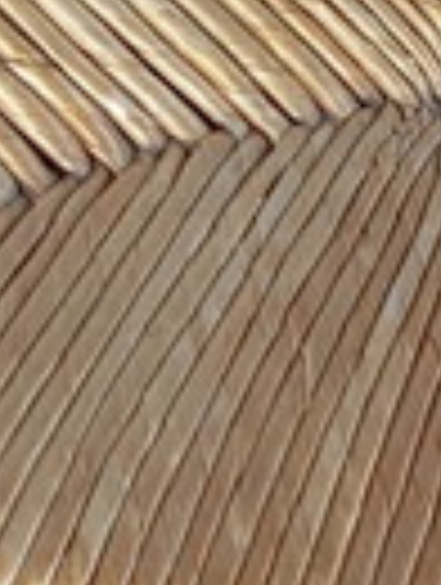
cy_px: 317
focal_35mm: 160
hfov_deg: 9.2
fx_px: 2709
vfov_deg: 12.3
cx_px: 526
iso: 721
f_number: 1.8
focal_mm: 4.22
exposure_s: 1/25
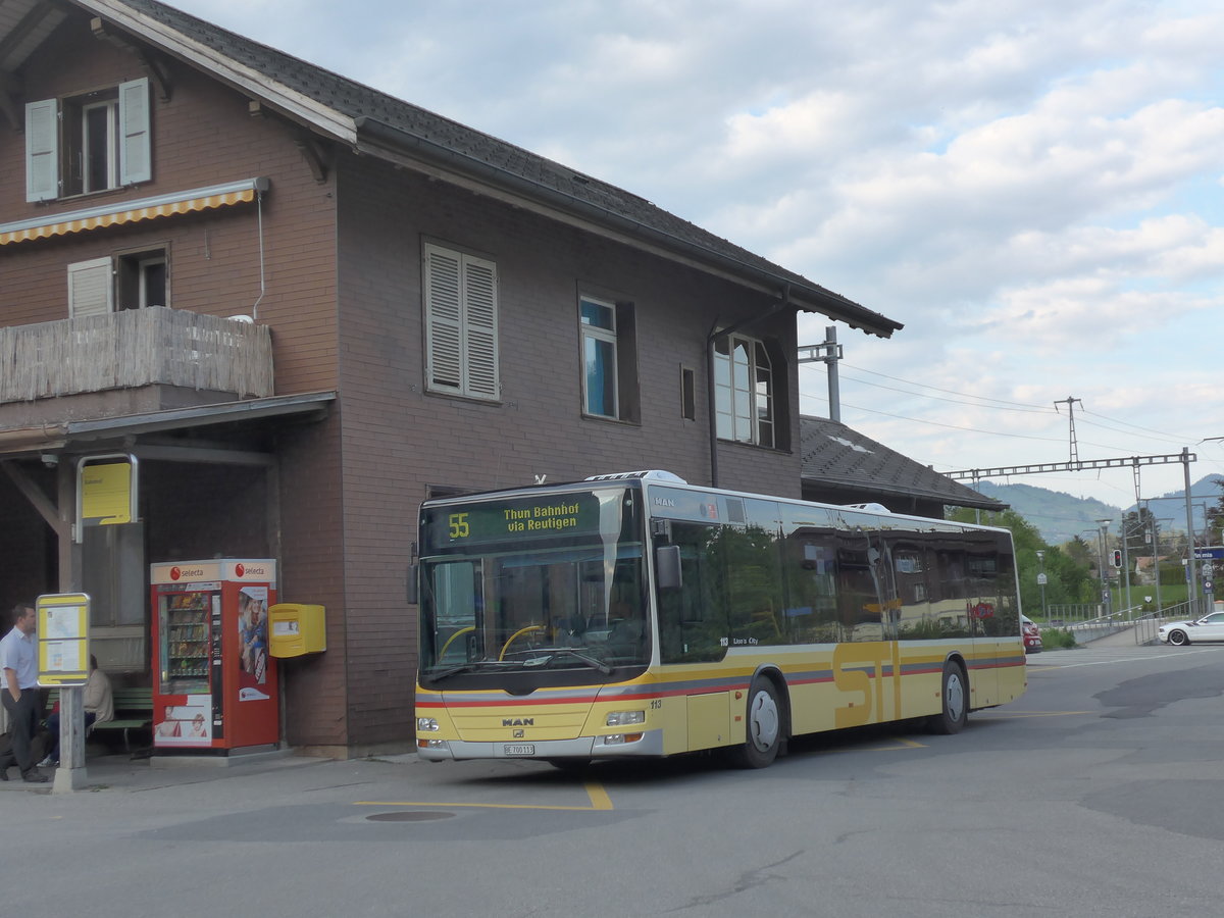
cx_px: 612
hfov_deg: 36.8
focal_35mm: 52
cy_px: 459
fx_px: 1839
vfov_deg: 28.0
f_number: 3.3
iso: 160
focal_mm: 10.7
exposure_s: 1/320
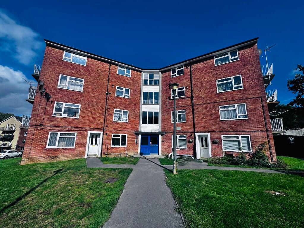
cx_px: 152
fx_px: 123
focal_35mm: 14
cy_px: 114
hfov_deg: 102.1
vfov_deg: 85.7
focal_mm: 2.22
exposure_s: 1/3906
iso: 50
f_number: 2.2
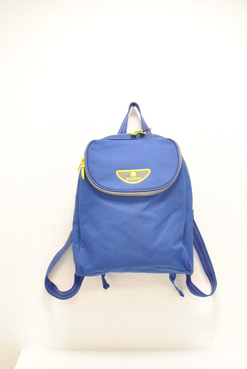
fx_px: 539
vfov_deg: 37.8
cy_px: 184
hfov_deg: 25.8
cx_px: 124
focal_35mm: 52
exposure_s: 1/100
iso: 800
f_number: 4
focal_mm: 35
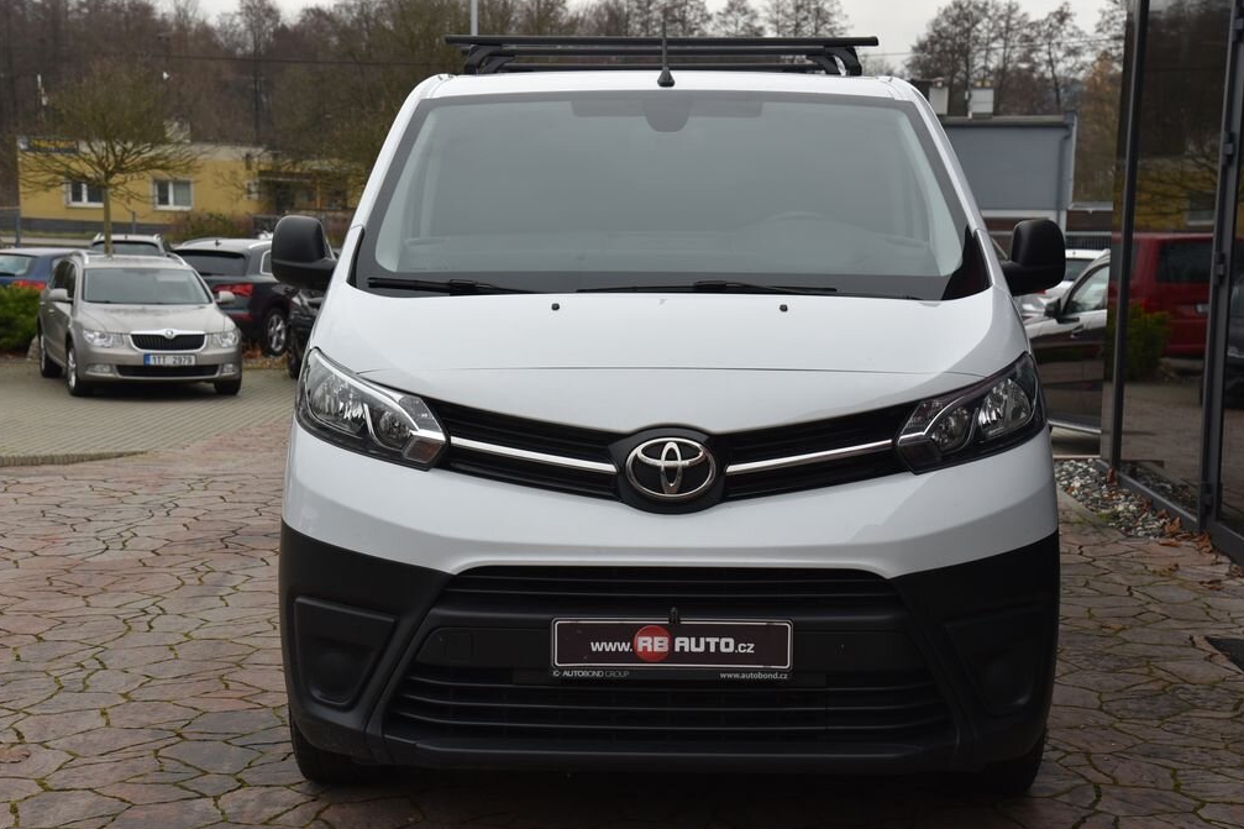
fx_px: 2038
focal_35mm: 59
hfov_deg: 33.9
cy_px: 415
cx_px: 618
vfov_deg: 23.0
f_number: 8
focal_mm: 58
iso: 500
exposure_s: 1/250
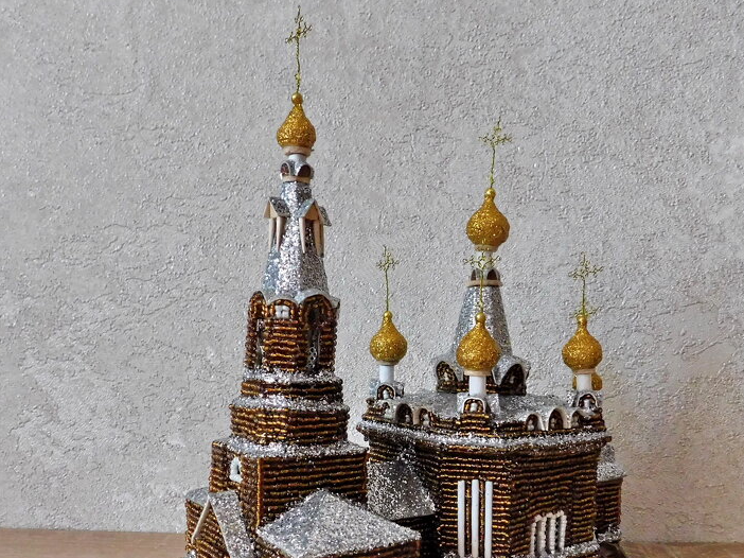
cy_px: 396
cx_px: 376
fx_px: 752
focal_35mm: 35
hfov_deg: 52.6
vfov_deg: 39.9
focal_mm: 4
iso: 560
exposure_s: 1/8
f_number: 3
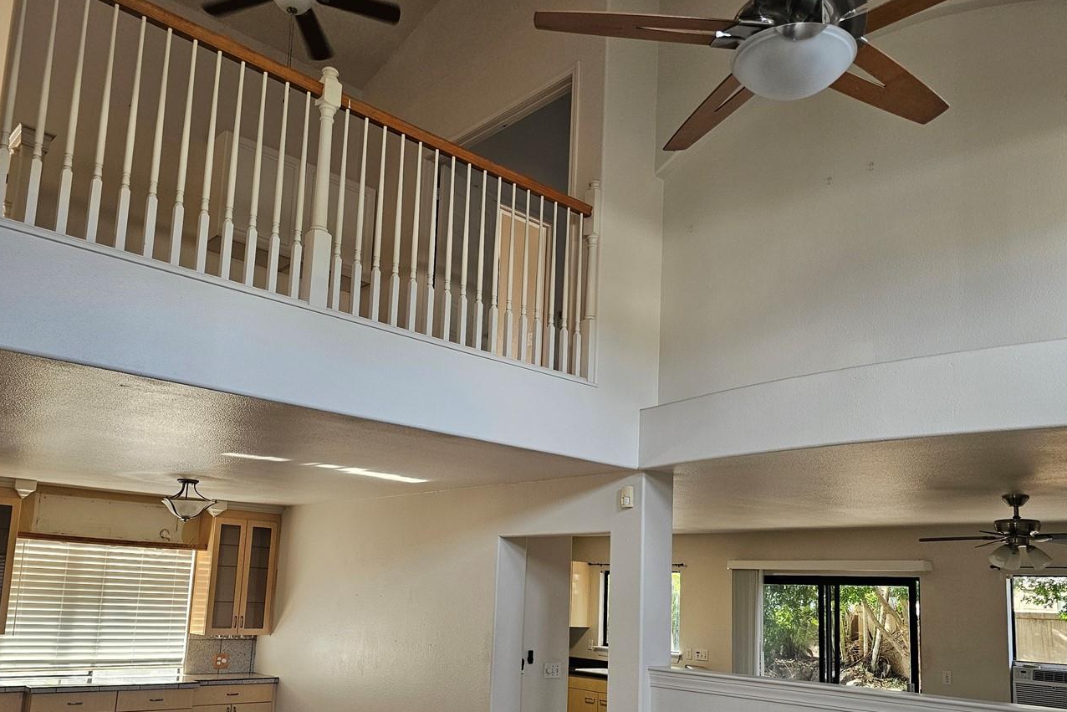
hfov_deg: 61.9
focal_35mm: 30
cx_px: 525
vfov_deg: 43.1
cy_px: 470
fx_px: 889
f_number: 1.7
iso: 250
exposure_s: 1/170
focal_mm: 6.3
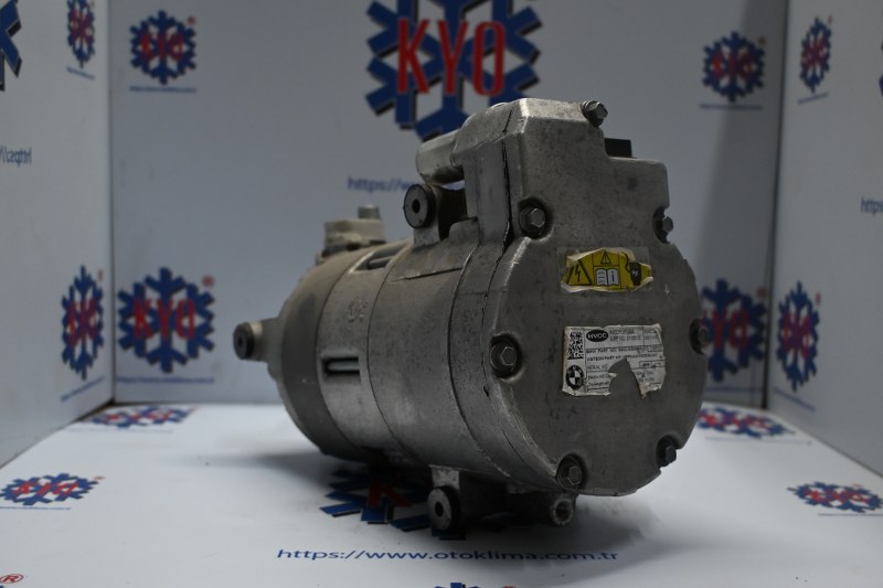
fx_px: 883
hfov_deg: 53.1
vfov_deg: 36.9
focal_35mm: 36
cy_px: 294
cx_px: 442
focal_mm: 24
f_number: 4.2
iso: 720
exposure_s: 1/125
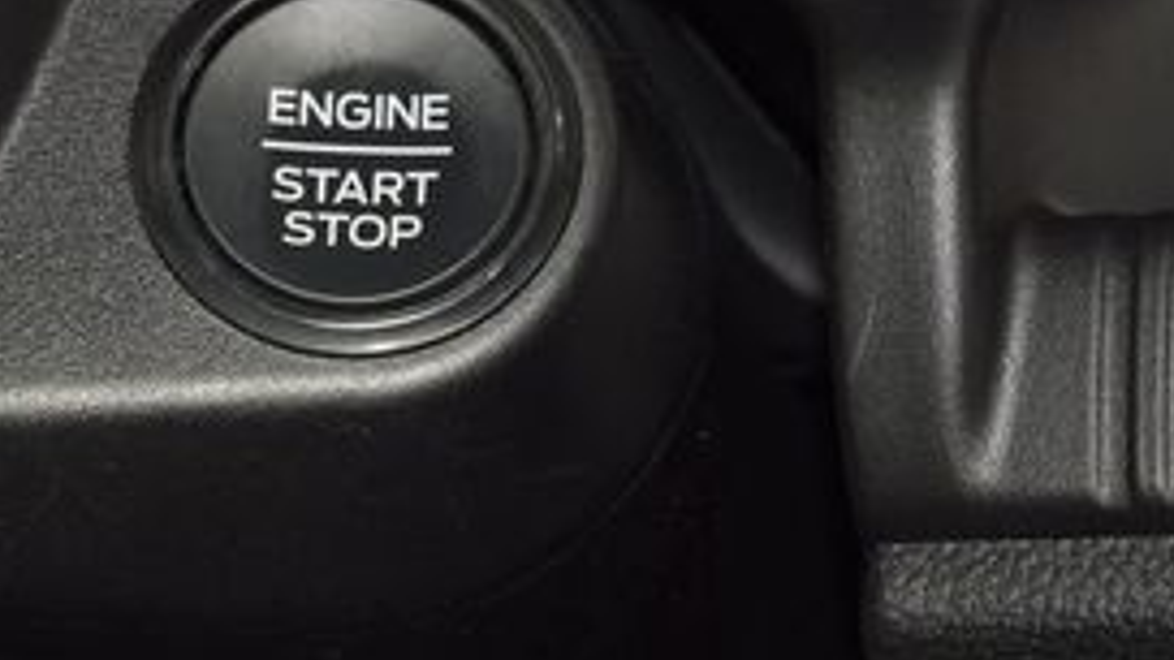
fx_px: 8063
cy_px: 140
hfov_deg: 8.3
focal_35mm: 259
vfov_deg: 4.7
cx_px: 376
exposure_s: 1/125
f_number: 8
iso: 100
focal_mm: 70
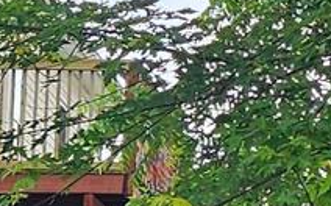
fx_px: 1063
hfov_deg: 13.8
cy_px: 167
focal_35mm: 118
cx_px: -409
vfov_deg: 11.0
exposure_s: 1/294
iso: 25
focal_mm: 5.4
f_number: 1.8
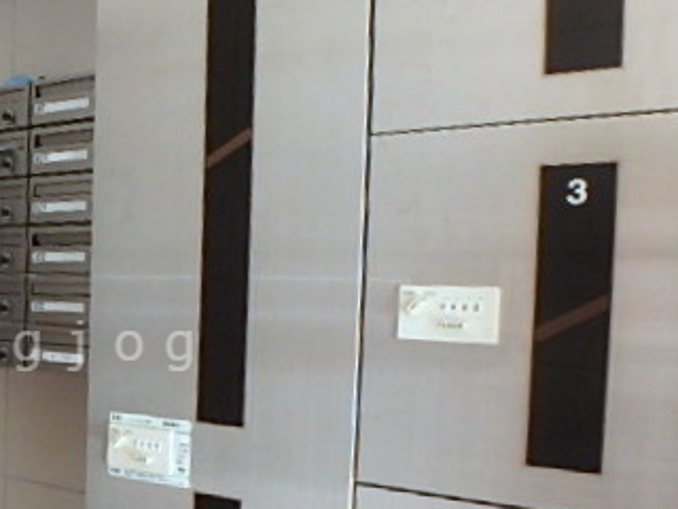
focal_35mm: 42
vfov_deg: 34.0
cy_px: 346
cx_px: 59
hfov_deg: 41.1
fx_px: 823
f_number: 3.5
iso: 400
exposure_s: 1/30
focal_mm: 3.7
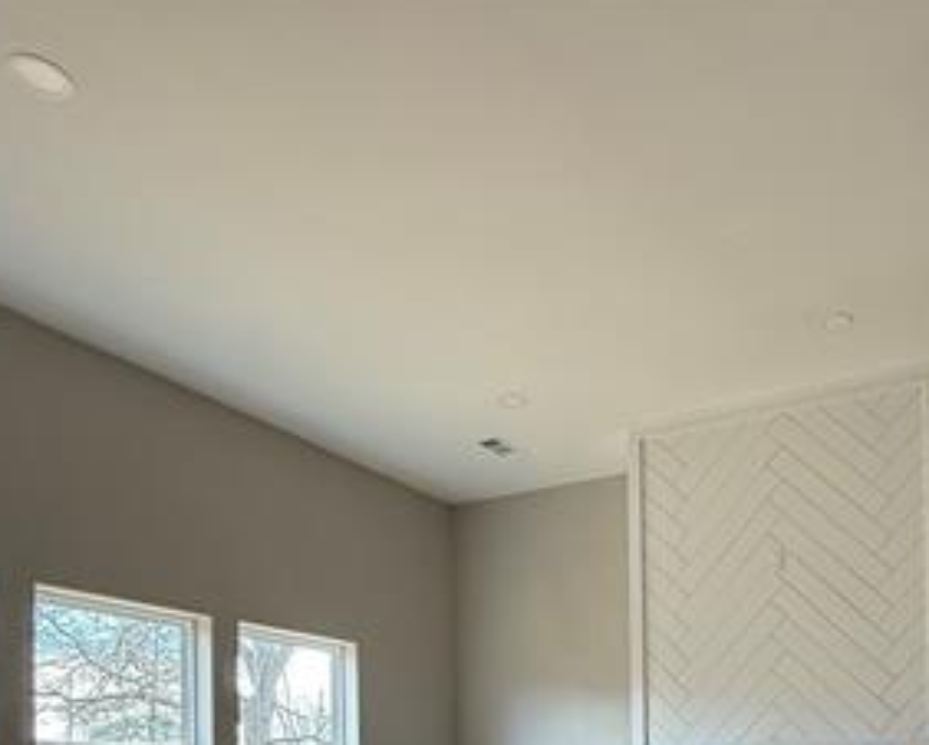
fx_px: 853
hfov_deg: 54.5
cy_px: 778
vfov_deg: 40.1
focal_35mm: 31
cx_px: 695
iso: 250
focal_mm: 2.22
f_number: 2.2
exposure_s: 1/99
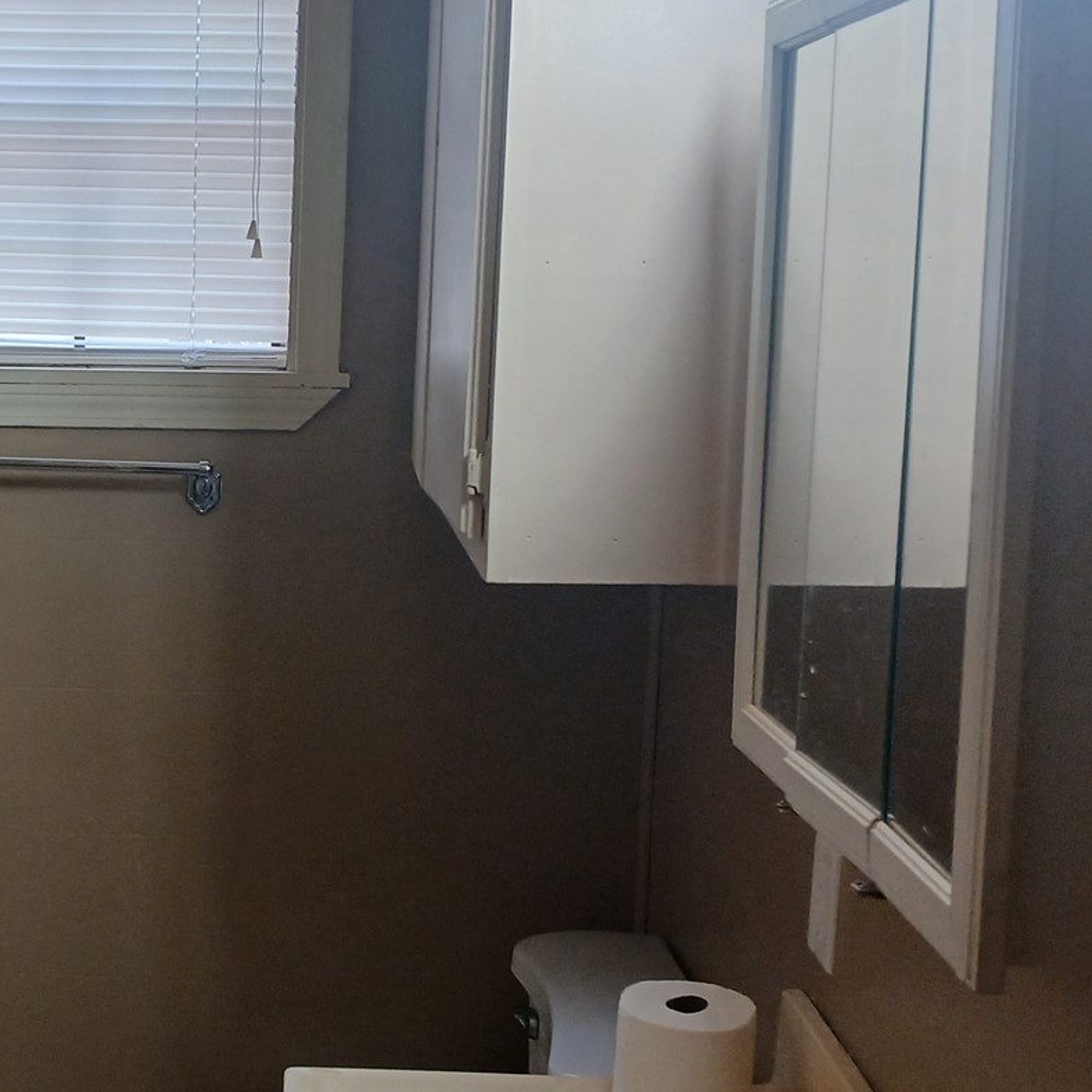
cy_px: 615
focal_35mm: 56
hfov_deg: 29.0
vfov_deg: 30.5
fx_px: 1999
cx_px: 58
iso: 125
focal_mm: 3.98
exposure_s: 1/60
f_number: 1.8
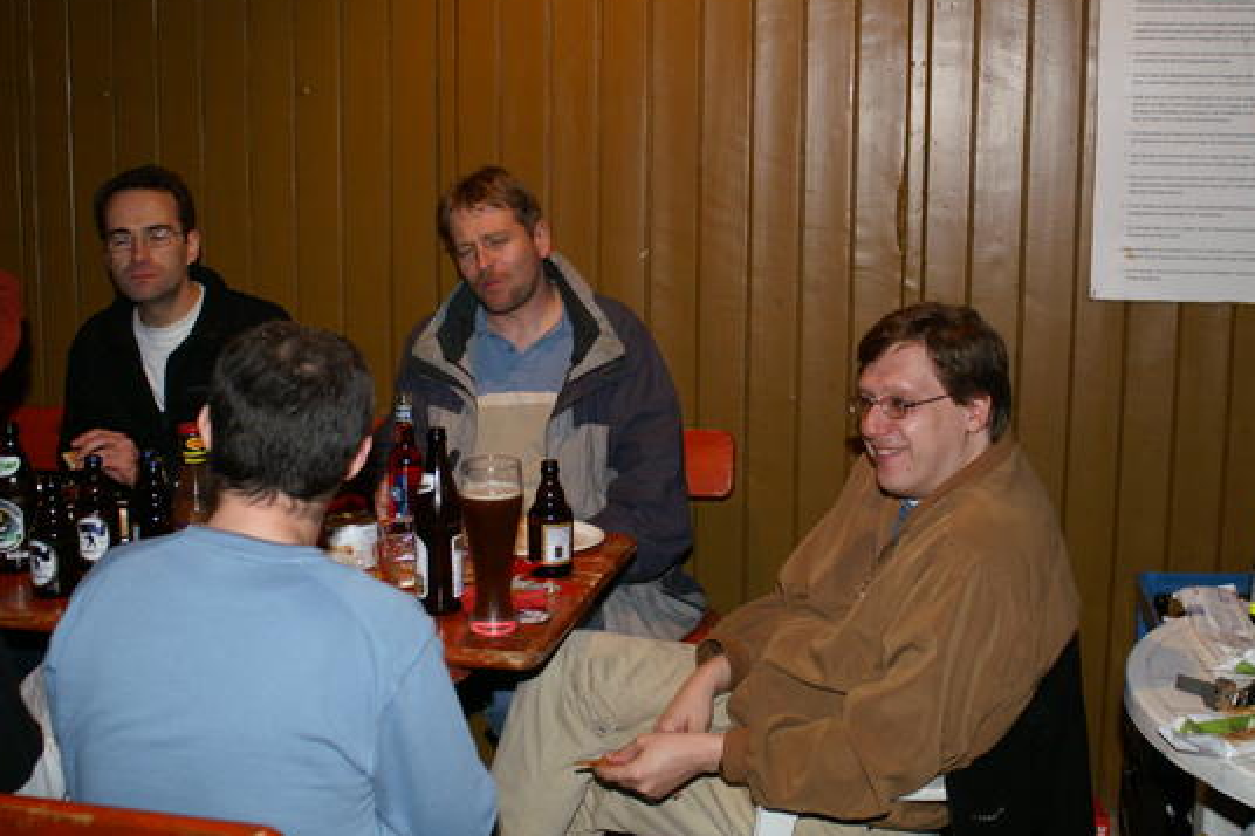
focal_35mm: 43
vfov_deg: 31.1
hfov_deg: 45.3
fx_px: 1498
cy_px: 351
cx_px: 712
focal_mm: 24
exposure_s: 1/60
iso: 400
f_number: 2.8
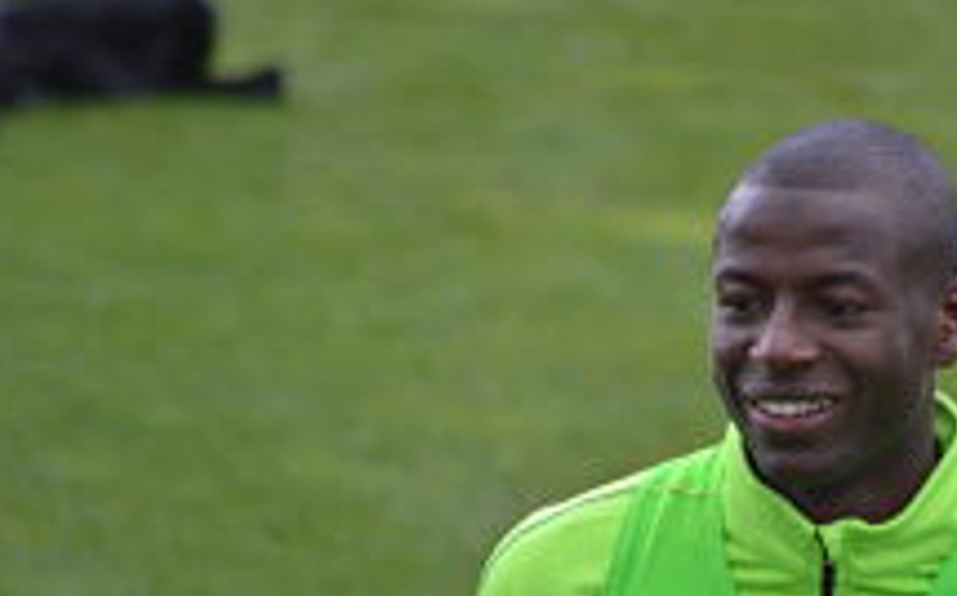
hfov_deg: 2.5
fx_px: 22230
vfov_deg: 1.5
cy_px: 583
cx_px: 761
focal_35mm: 853
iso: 400
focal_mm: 300
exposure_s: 1/800
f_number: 5.6
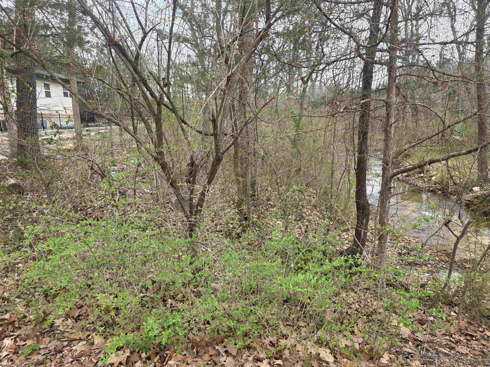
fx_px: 326
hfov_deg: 73.9
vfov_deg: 58.9
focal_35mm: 23
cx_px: 245
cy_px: 184
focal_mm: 6.3
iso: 64
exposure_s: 1/180
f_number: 1.7
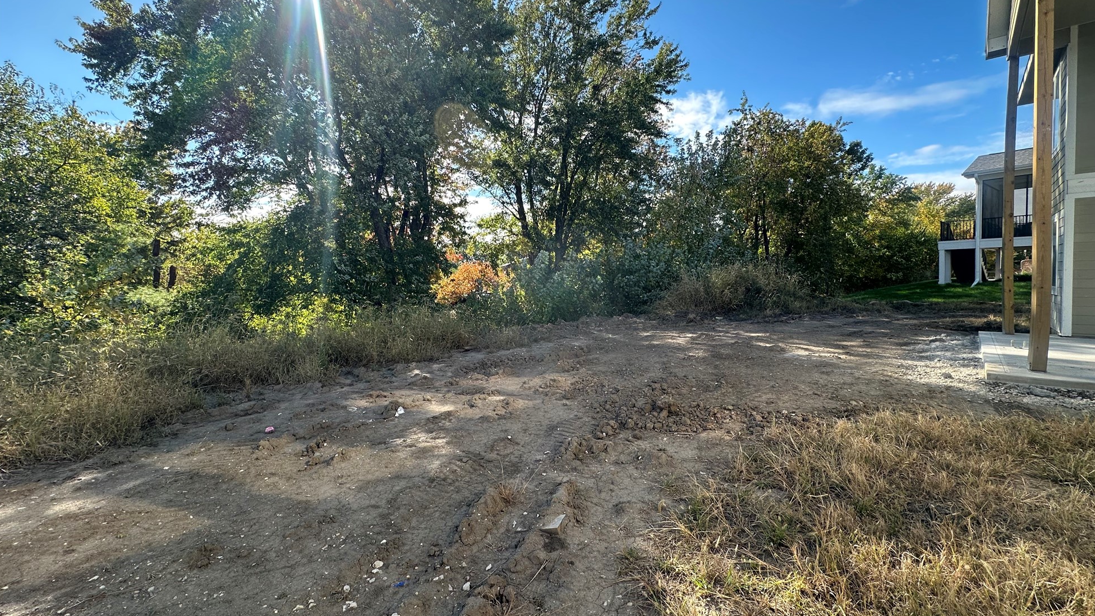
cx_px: 569
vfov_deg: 67.0
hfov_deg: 99.3
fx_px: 465
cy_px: 289
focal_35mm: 16
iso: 40
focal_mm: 2.22
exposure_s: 1/548
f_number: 2.2
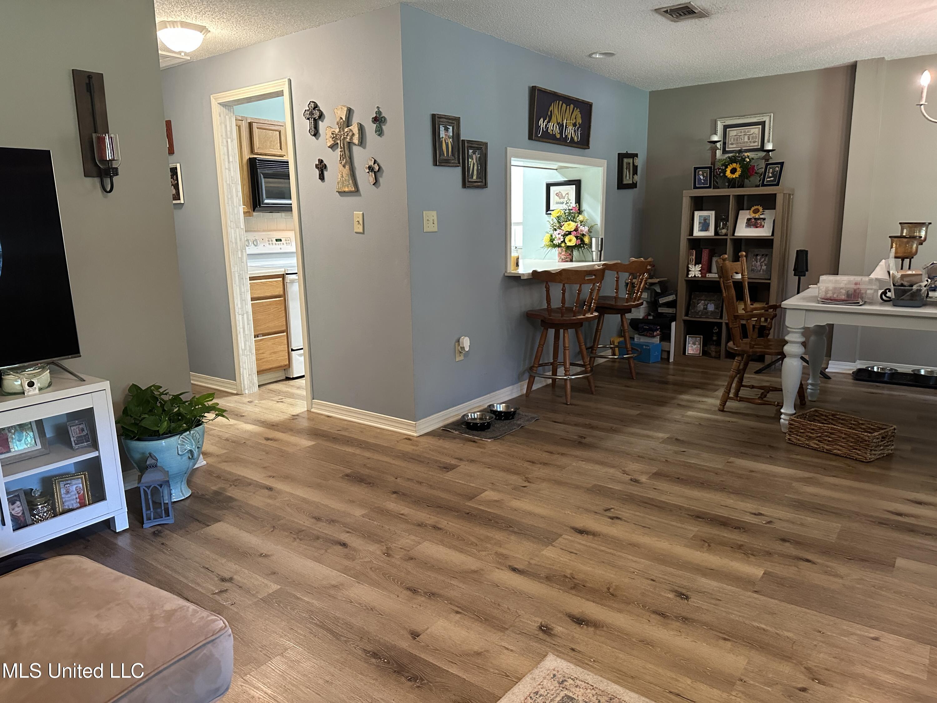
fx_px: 650
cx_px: 468
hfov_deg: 71.6
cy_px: 352
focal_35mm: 24
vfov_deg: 56.8
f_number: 1.78
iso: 640
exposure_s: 1/60
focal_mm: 6.86
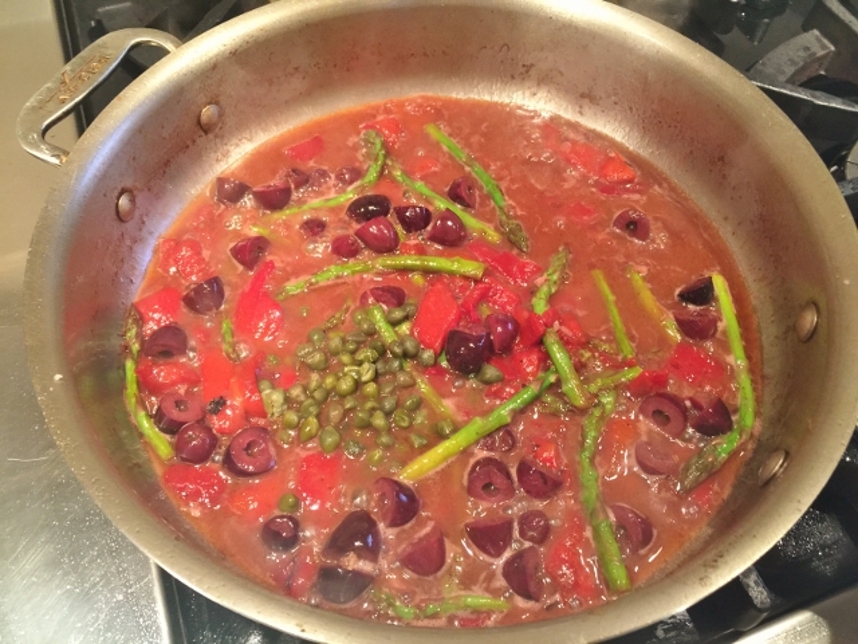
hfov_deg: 61.7
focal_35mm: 29
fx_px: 719
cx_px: 429
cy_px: 322
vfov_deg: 48.2
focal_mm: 4.15
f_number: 2.2
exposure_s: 1/15
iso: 80
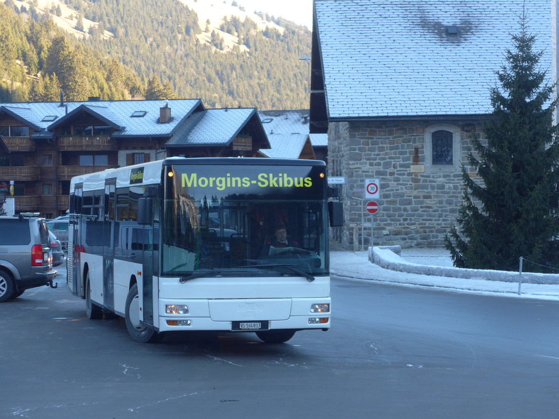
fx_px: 1663
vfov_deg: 14.4
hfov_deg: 19.1
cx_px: 280
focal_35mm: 103
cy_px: 210
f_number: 4.8
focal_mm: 20.4
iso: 125
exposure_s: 1/80
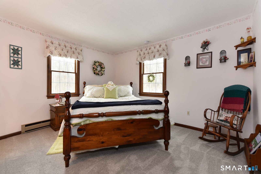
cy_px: 87
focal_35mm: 14
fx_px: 102
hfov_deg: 104.2
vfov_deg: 81.3
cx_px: 130
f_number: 5
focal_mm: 14
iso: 800
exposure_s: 1/100
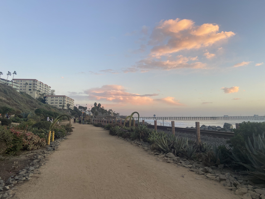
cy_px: 100
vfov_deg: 53.1
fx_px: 199
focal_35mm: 26
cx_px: 132
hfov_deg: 67.3
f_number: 1.8
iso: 40
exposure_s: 1/122
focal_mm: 4.25
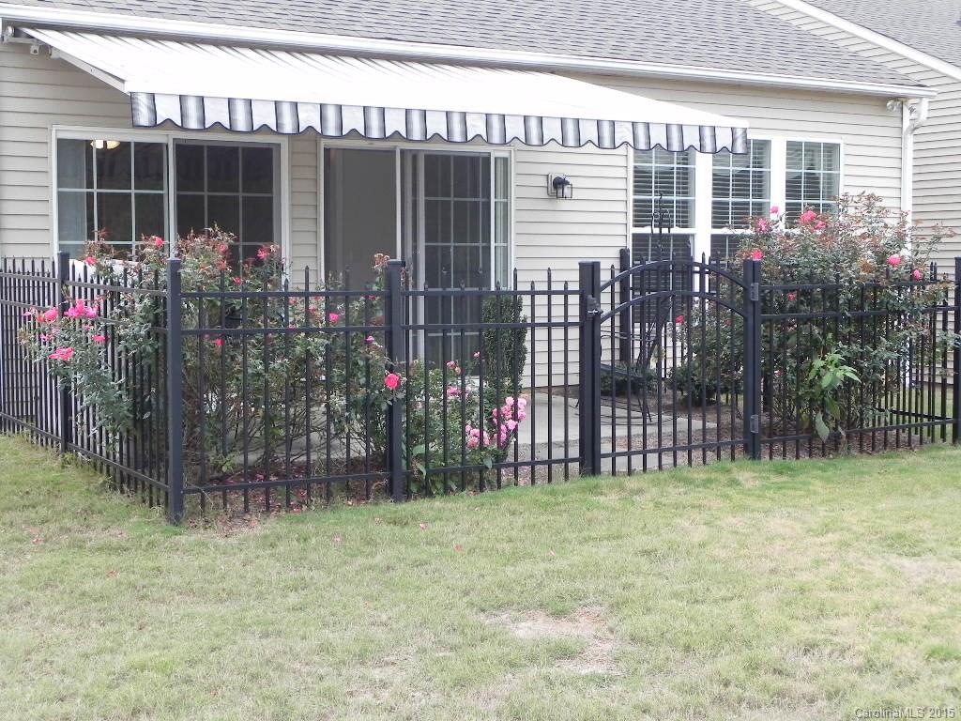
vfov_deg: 28.0
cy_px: 360
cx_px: 480
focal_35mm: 52
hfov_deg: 36.8
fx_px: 1444
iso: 224
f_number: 4.5
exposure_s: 1/185
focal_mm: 9.2
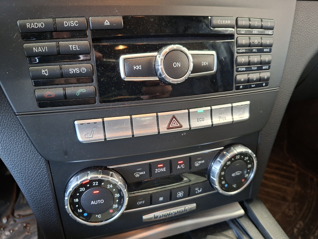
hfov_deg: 73.9
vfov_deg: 58.9
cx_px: 159
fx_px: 211
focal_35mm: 23
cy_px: 120
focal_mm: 5.54
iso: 500
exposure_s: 1/25
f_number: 1.8
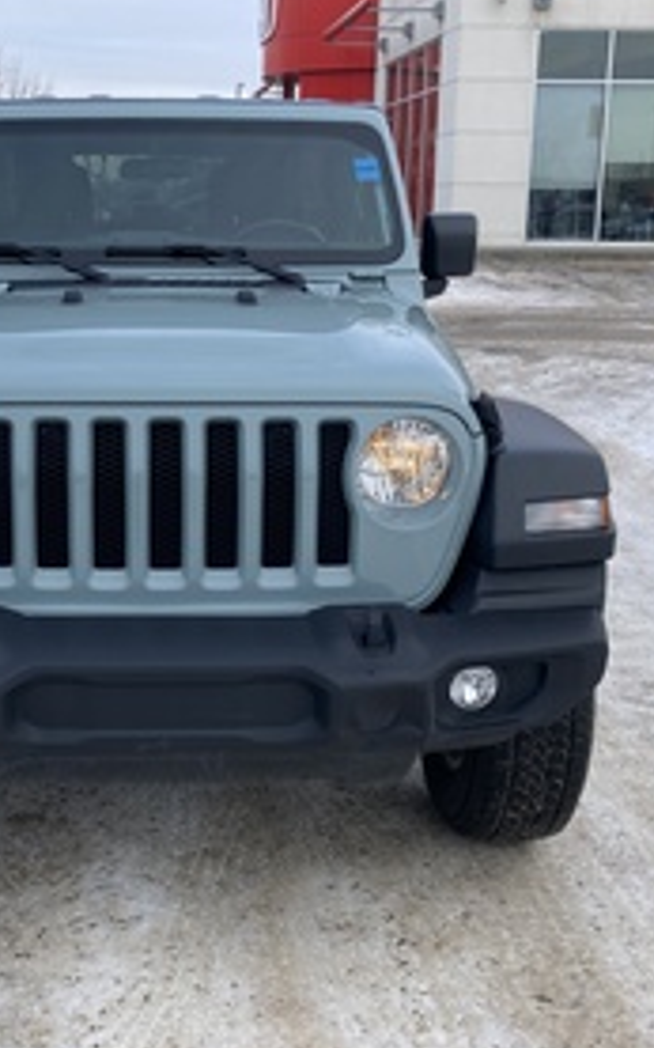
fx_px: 1284
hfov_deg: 28.2
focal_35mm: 45
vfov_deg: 44.4
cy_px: 505
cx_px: 170
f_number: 1.8
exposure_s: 1/501
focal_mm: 3.99
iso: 20
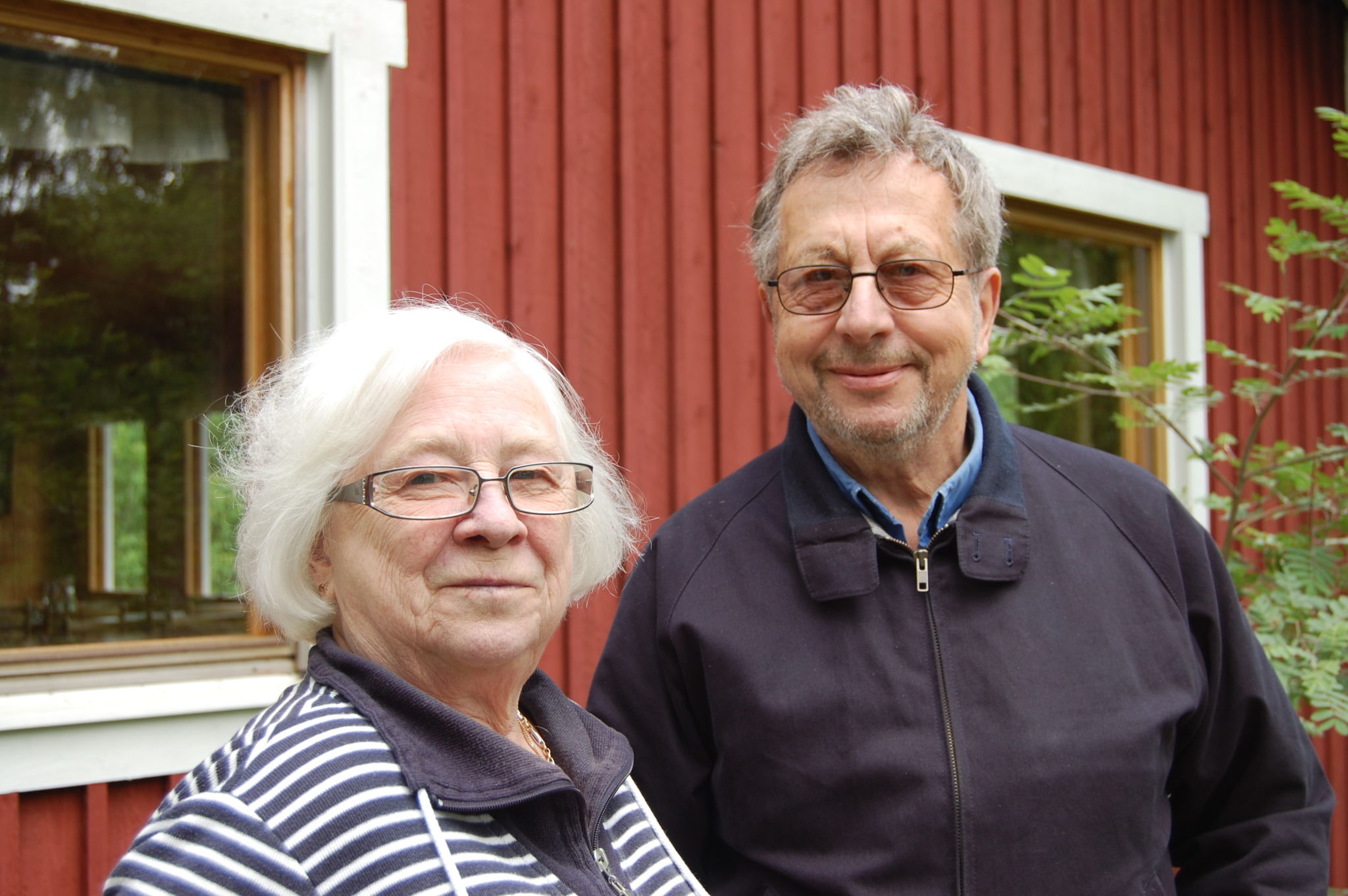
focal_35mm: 48
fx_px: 1796
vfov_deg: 28.0
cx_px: 674
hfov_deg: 41.1
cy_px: 448
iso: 200
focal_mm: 32
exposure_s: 1/125
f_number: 5.6
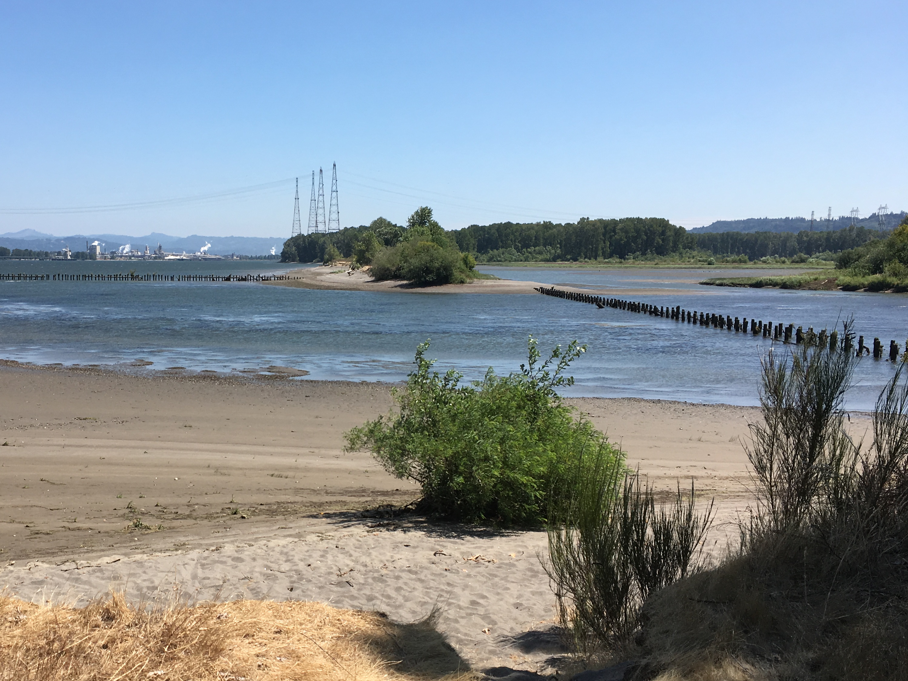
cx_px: 300
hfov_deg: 47.1
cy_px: 405
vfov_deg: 36.7
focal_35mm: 39
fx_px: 1023
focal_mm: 4.15
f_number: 2.2
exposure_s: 1/1637
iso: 25
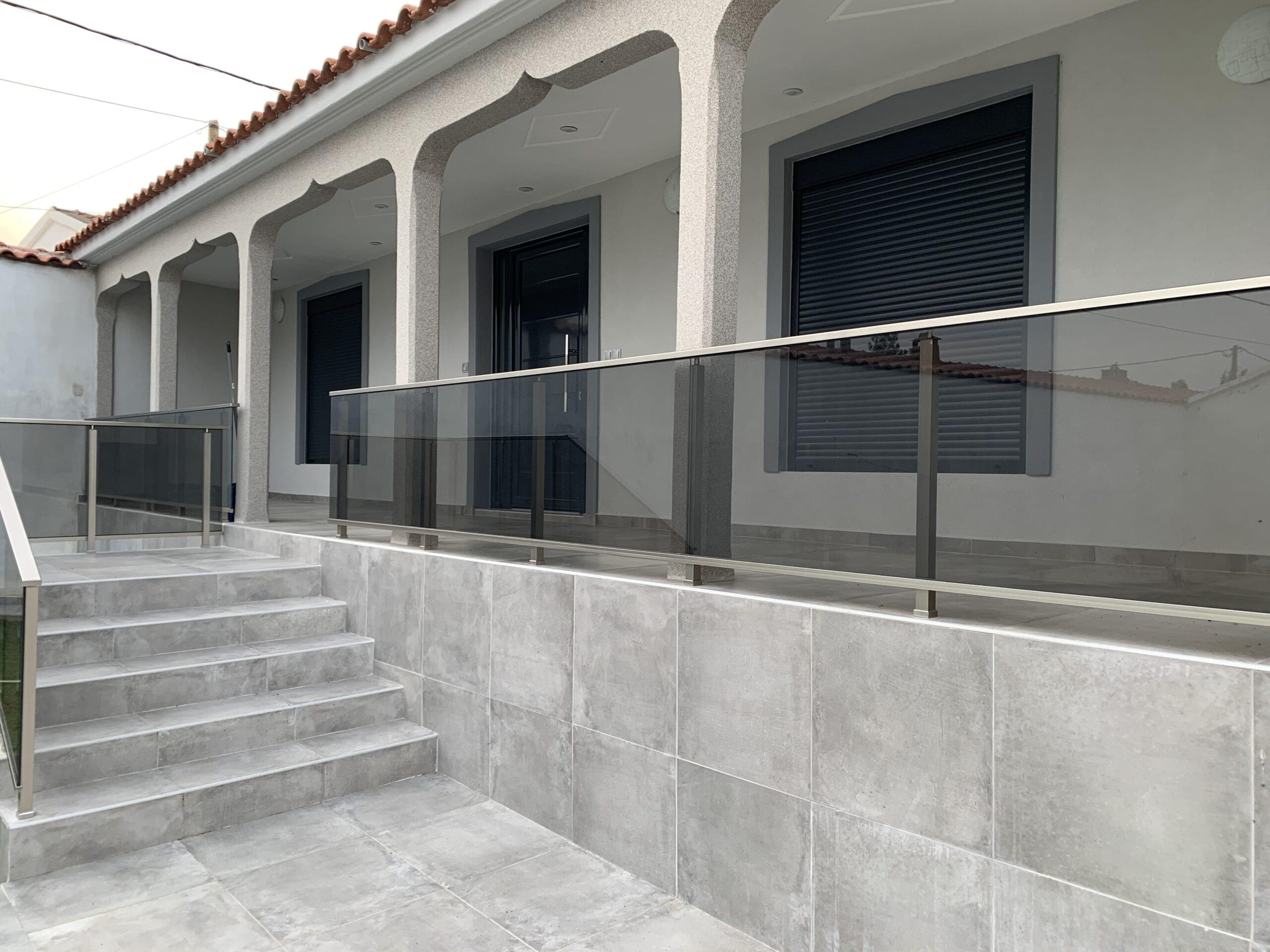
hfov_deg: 67.3
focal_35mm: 26
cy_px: 476
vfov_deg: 53.1
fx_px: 954
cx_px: 635
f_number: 1.8
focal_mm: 4.25
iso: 50
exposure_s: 1/121
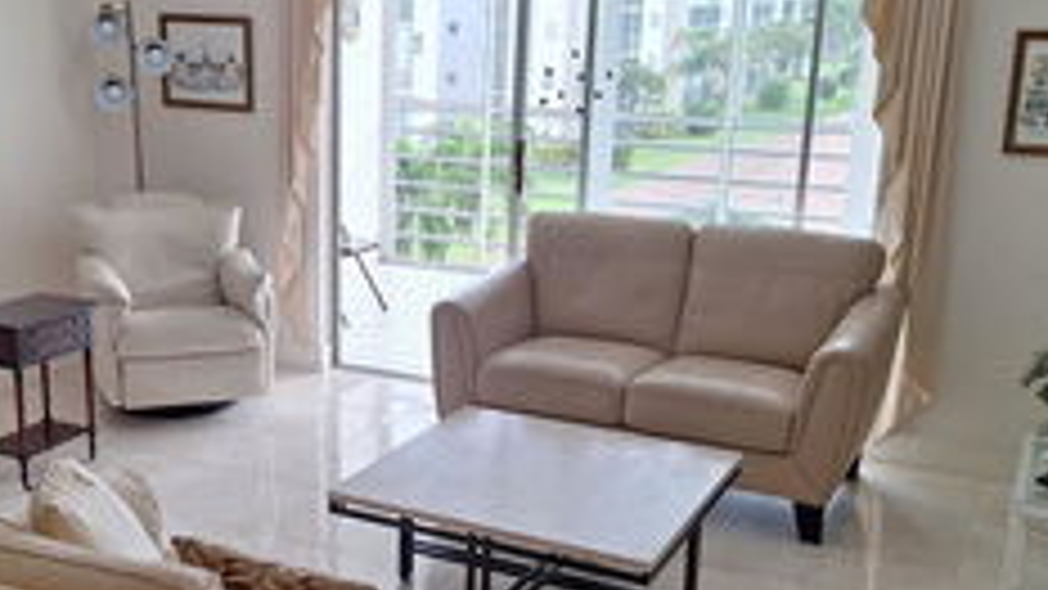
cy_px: 387
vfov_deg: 25.8
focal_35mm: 46
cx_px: 335
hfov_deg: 43.8
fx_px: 1278
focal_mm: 5.54
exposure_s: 1/213
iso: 40
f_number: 1.8
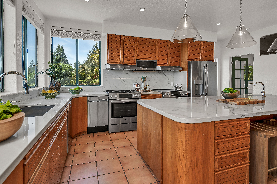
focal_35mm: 17
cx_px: 138
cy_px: 92
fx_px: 131
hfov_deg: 93.3
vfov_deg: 70.4
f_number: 8
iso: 250
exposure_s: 1/100
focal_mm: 17
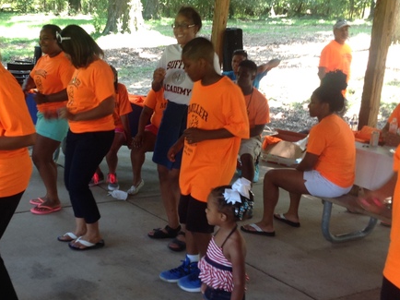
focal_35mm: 58
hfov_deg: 33.0
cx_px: 133
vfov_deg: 25.2
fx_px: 670
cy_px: 166
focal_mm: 4.28
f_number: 2.4
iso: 50
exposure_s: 1/30
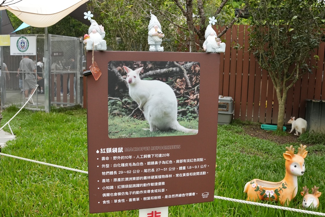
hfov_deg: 51.9
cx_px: 162
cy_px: 108
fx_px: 334
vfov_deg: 36.0
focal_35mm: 37
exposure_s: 1/1250
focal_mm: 25.1
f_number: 8
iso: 1600
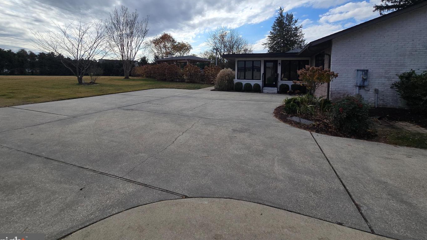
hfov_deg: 103.0
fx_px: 170
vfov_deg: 68.7
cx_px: 215
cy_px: 82
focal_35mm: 15
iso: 50
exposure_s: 1/3798
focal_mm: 2.2
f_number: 2.2
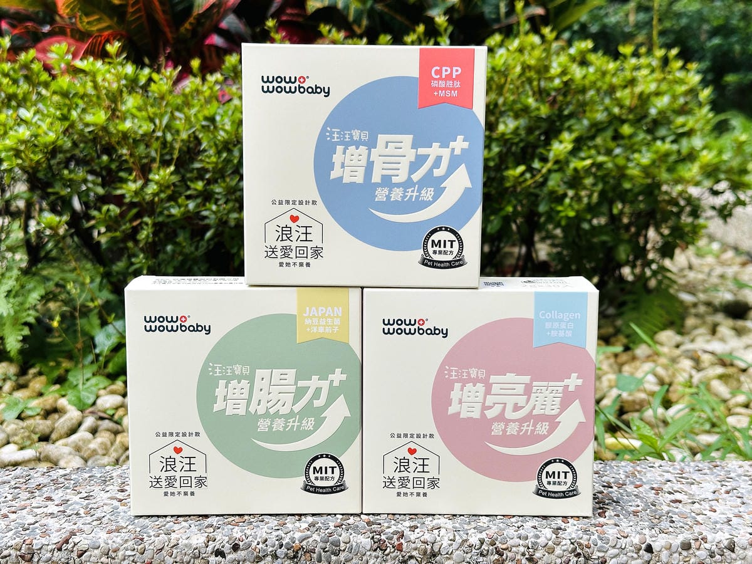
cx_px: 376
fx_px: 1043
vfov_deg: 30.3
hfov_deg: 39.7
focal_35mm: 48
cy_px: 282
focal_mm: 6.86
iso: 64
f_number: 1.78
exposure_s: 1/407
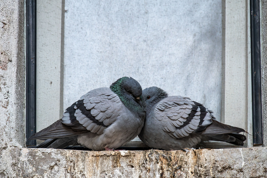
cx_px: 134
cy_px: 89
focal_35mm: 200
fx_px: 1483
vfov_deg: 6.9
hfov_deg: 10.3
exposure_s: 1/13
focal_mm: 200
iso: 2500
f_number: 7.1
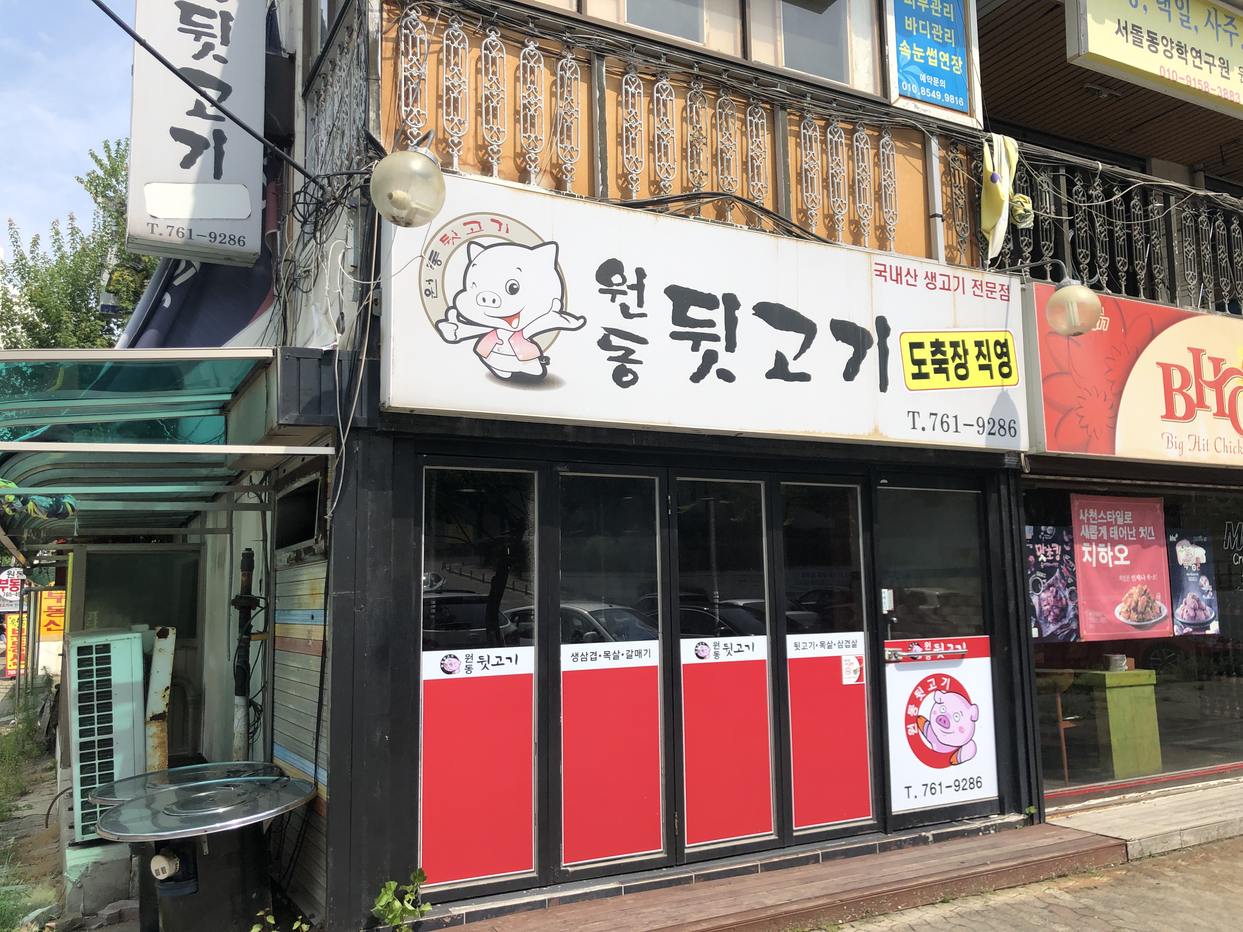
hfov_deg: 63.4
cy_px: 466
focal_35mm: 28
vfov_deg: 49.7
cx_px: 622
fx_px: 1005
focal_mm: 4
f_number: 1.8
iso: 20
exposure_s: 1/1600
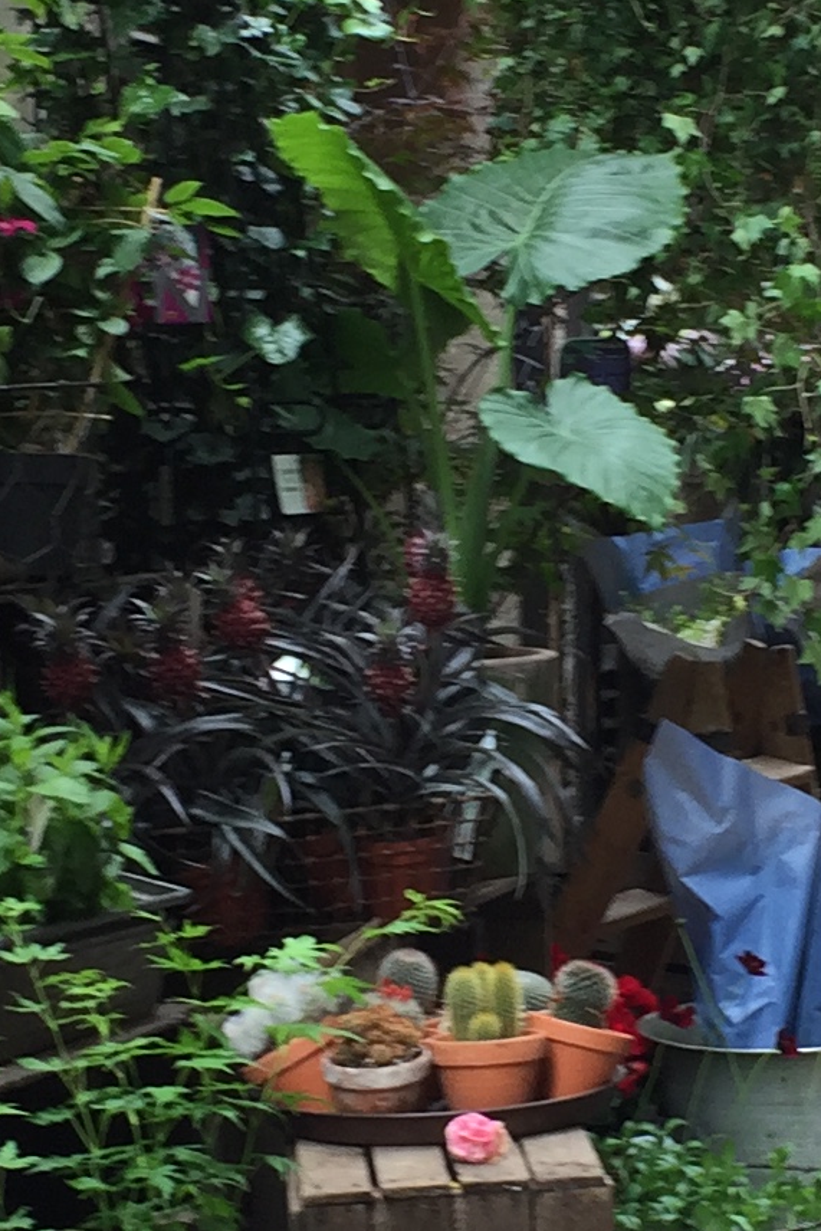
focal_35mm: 115
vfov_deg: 17.8
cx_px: 466
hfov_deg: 11.9
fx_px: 3932
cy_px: 650
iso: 32
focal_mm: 4.15
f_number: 2.2
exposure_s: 1/100
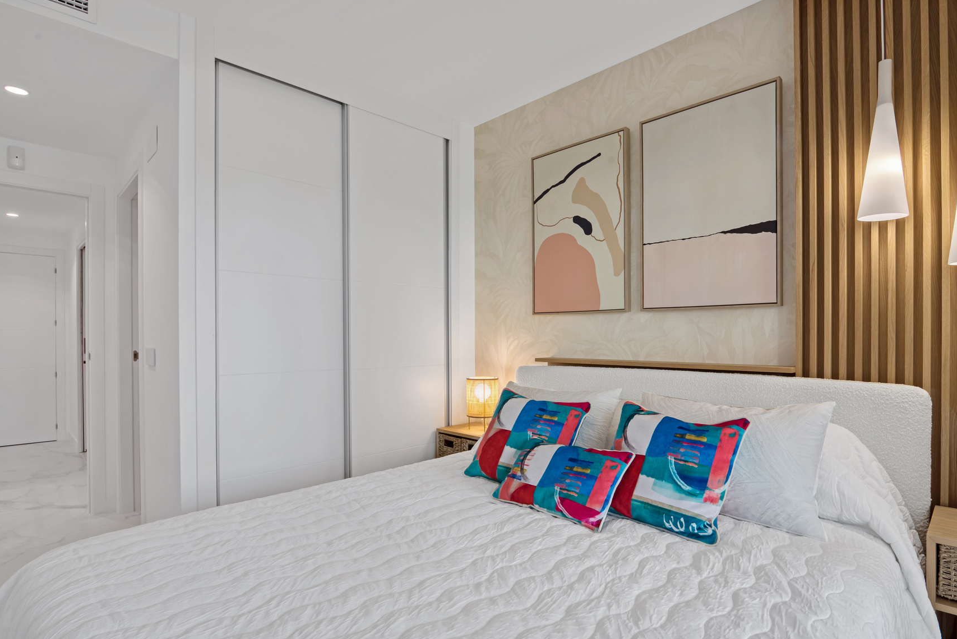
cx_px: 492
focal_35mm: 18
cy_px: 336
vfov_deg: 67.4
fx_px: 479
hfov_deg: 90.0
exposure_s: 1/40
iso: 100
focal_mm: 16
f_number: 10
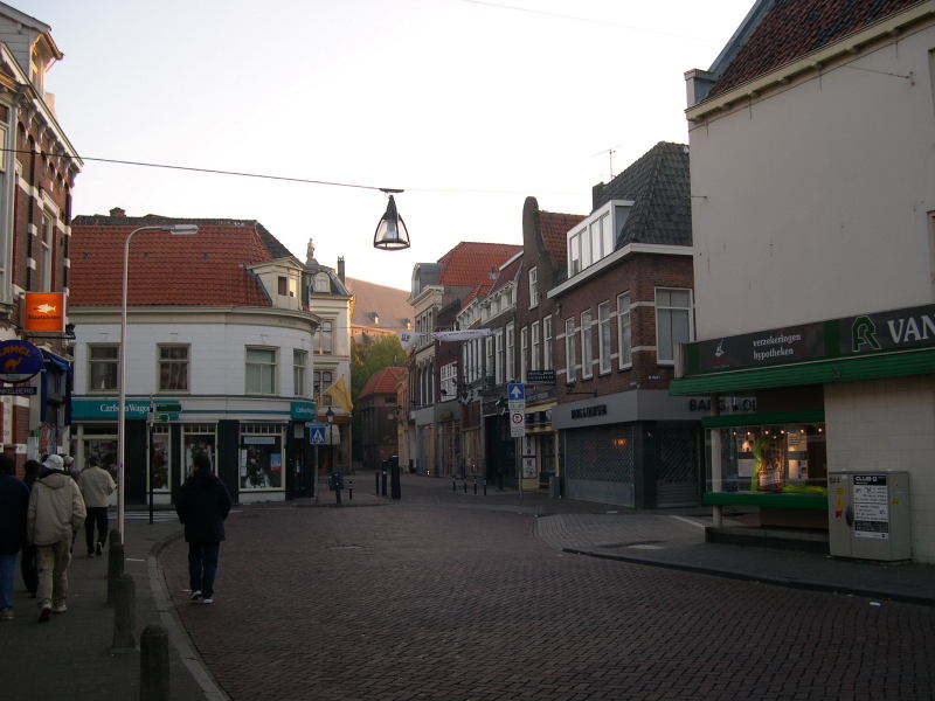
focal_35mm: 38
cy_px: 350
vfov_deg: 37.7
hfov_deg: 49.0
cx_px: 468
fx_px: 1026
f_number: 2.8
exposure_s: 1/158
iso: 100
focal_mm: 8
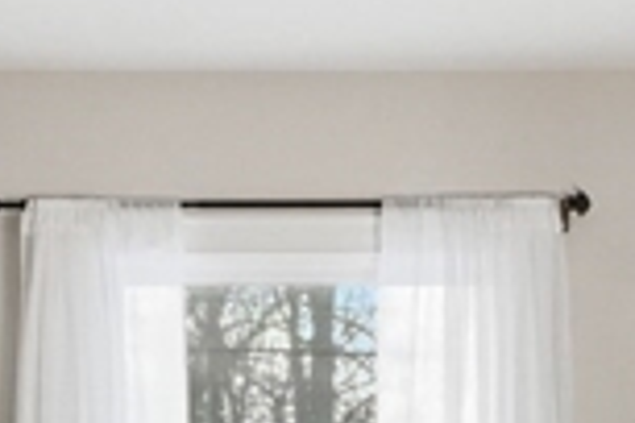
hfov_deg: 9.8
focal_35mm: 207
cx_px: 735
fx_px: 3651
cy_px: 778
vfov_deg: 6.5
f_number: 8
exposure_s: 1/125
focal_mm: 21
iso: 200
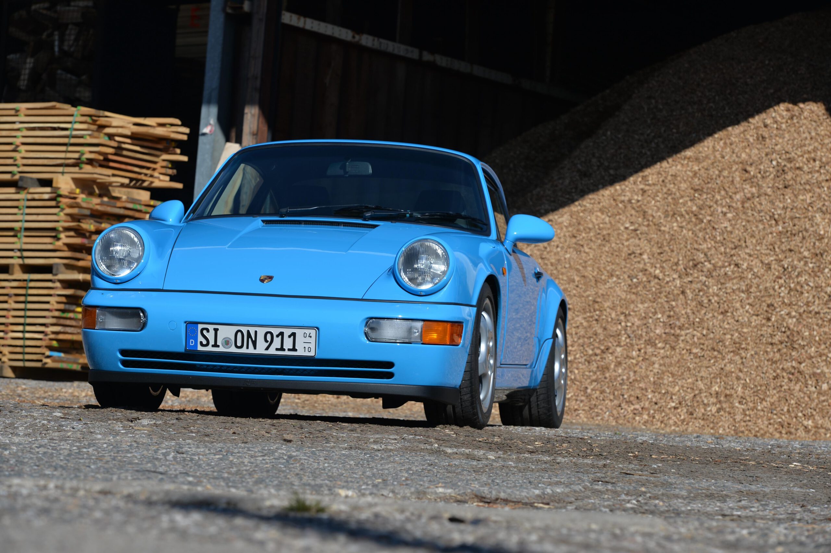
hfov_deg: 15.2
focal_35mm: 135
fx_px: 3115
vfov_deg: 10.1
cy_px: 276
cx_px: 416
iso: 100
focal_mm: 135
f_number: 8
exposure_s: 1/500
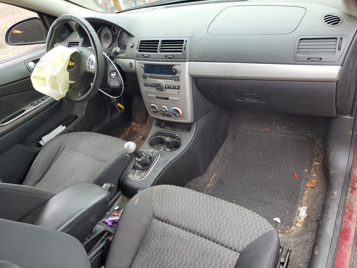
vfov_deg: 53.1
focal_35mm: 26
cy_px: 134
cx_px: 178
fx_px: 268
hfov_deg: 67.3
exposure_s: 1/130
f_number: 1.5
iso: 50
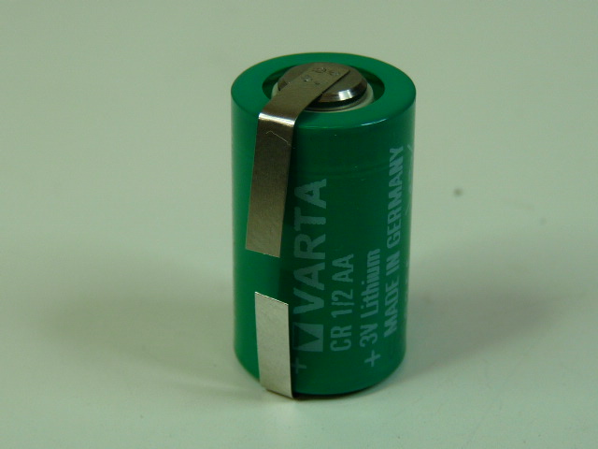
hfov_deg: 17.7
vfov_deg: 13.3
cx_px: 299
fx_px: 1918
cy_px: 224
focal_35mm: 111
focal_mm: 11.1
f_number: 3.4
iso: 100
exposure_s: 1/80
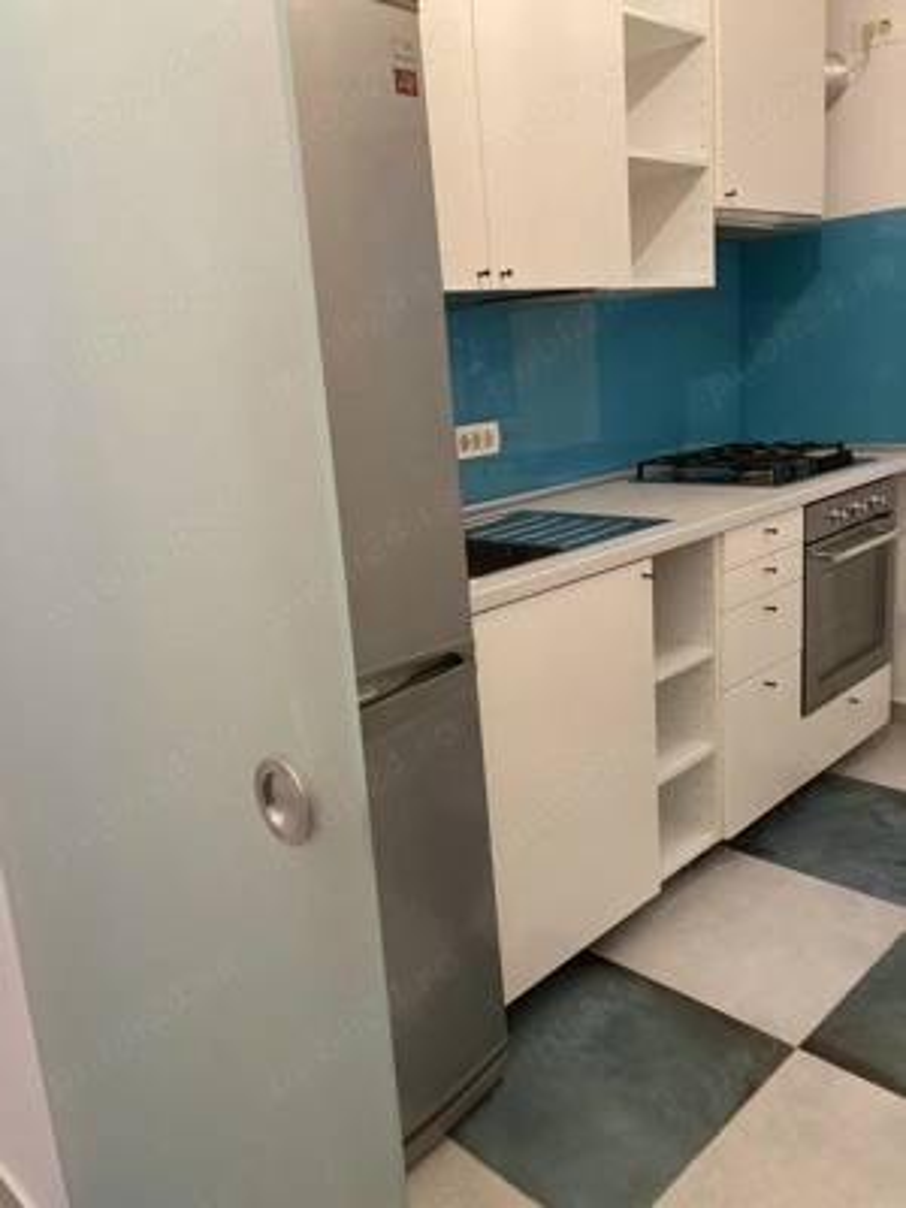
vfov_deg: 63.4
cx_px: 453
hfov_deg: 49.7
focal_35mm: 28
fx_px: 977
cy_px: 604
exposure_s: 1/50
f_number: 1.8
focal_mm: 3.99
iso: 200
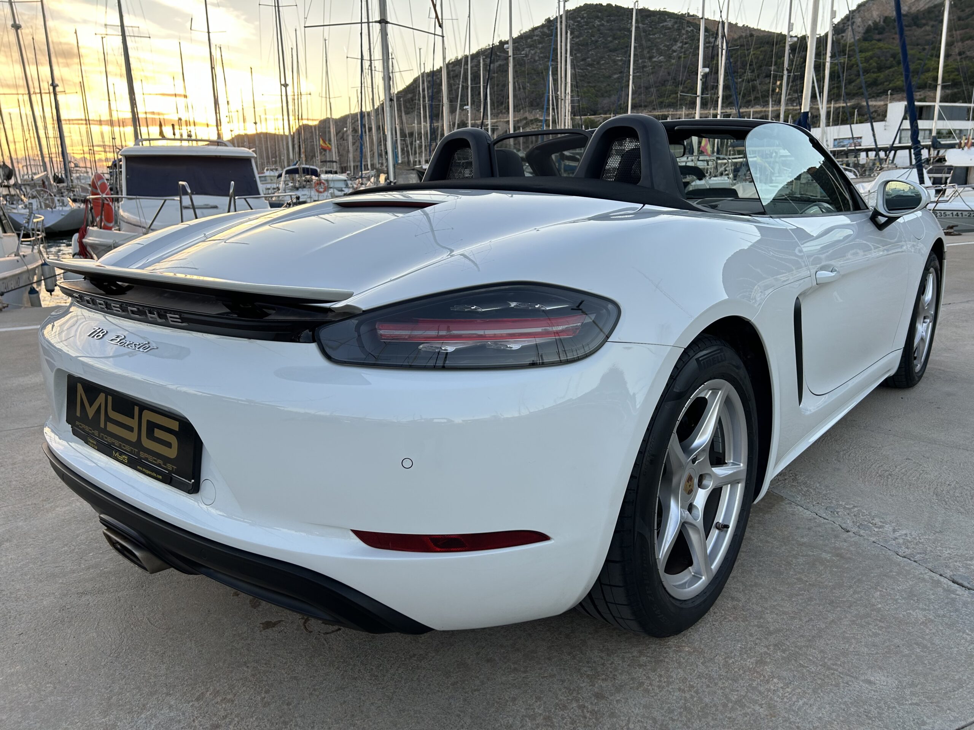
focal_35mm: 26
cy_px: 365
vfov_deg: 53.1
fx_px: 732
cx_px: 487
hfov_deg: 67.3
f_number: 1.5
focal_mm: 5.7
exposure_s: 1/251
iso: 40
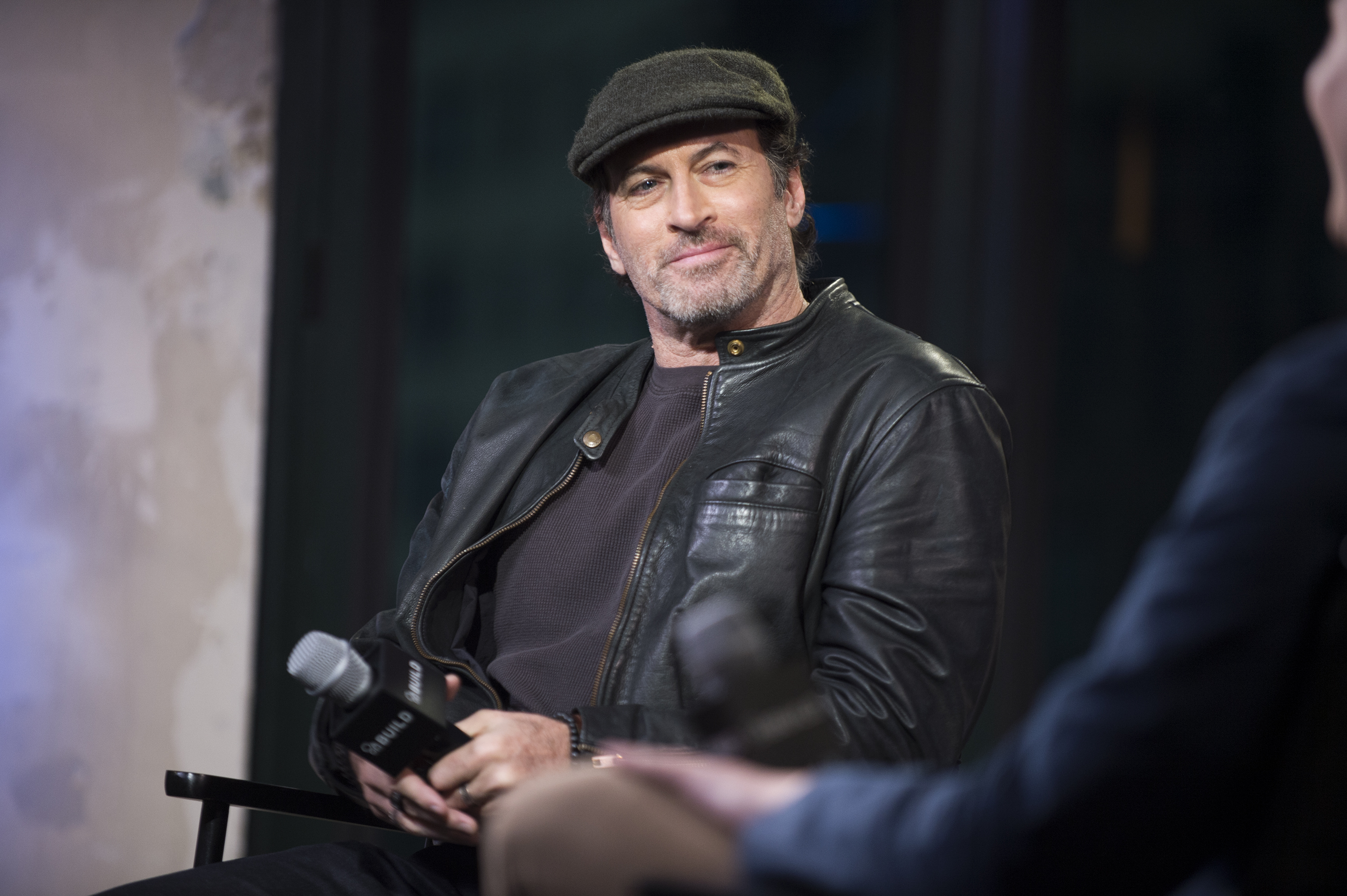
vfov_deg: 7.6
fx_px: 6731
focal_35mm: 180
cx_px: 674
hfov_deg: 11.4
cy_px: 448
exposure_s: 1/125
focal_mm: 180
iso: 1250
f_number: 2.8
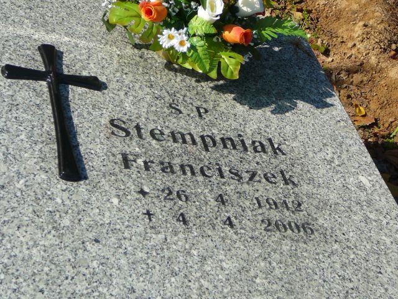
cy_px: 150
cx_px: 199
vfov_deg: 19.1
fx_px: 885
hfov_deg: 25.3
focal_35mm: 77
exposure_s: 1/800
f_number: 3.7
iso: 80
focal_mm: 11.5
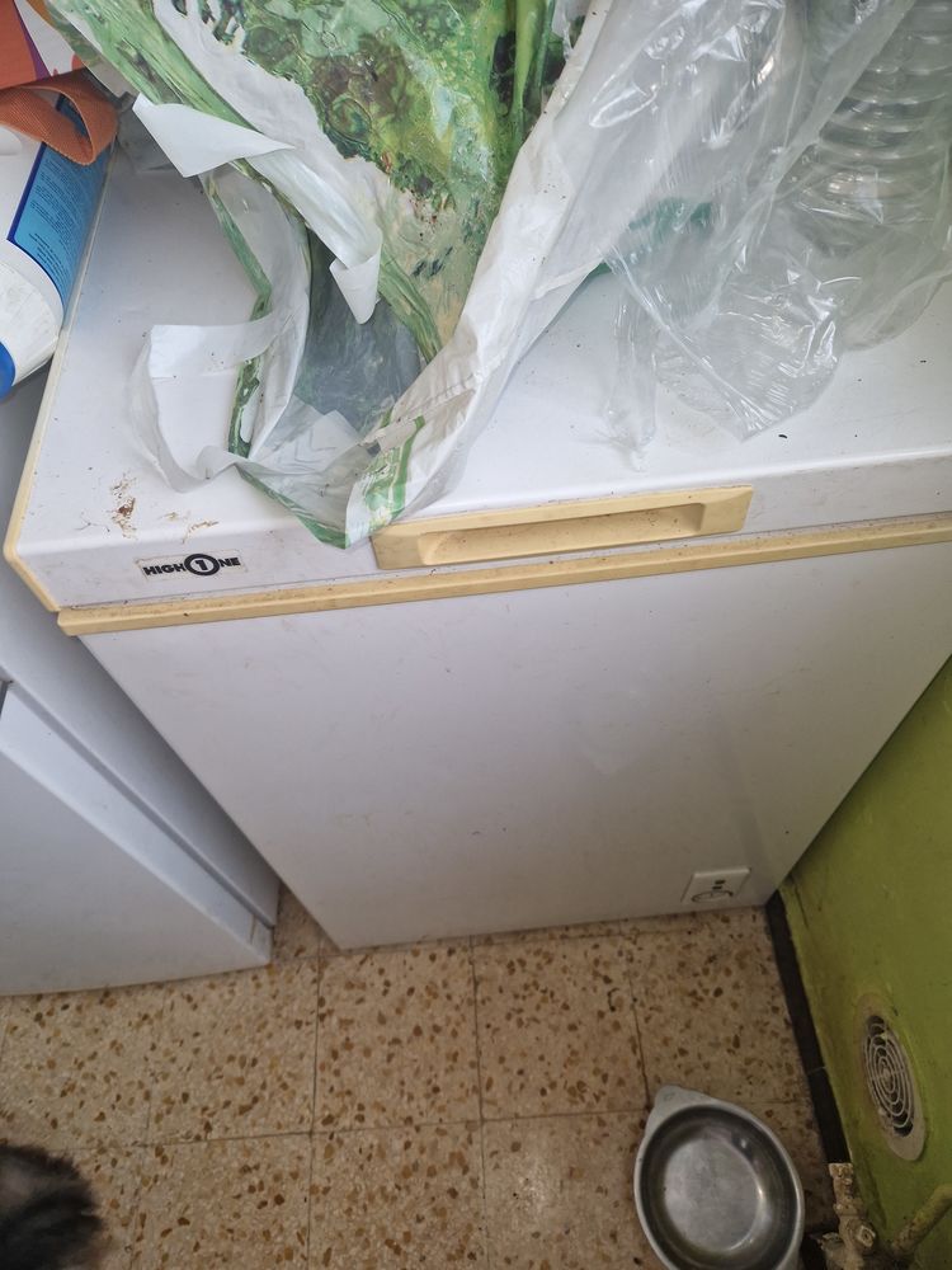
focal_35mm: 23
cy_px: 635
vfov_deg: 73.9
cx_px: 476
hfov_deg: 58.9
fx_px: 843
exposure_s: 1/100
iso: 160
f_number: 1.8
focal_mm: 5.4
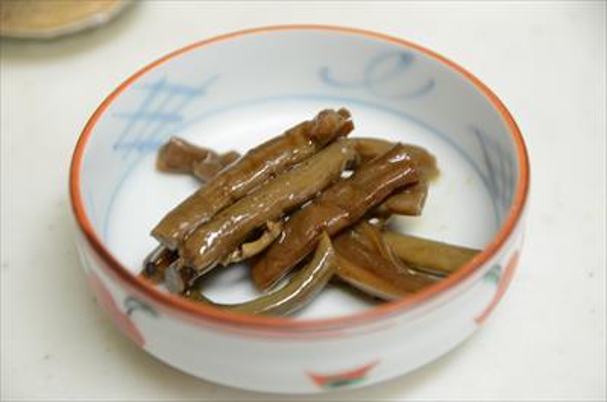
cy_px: 201
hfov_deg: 19.5
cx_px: 304
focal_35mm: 105
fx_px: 1767
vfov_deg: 13.0
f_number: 4
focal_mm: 70
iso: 400
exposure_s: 1/20
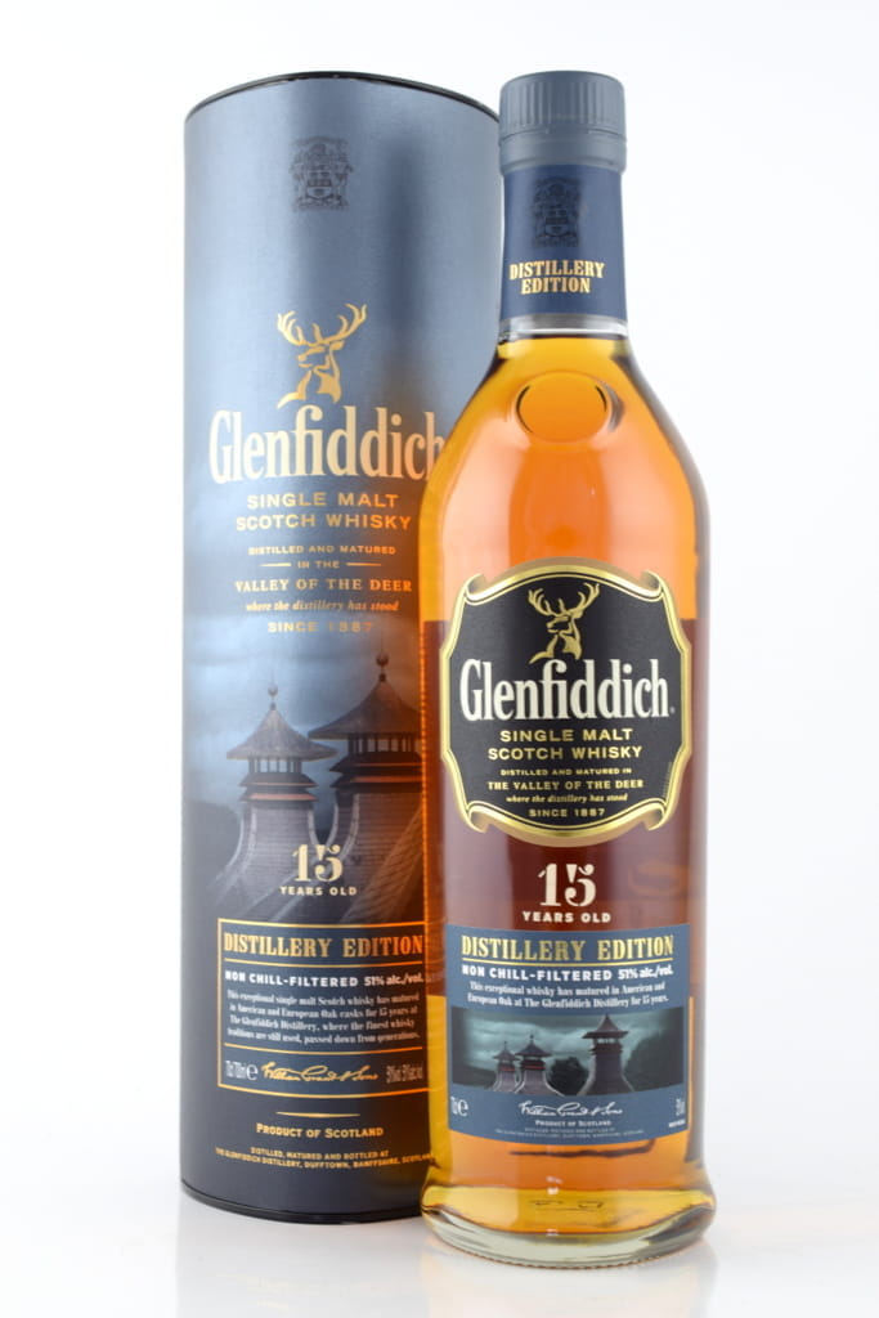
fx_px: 2197
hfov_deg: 22.6
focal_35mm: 60
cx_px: 440
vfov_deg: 33.4
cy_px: 659
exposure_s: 1/25
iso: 100
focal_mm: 40
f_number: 8
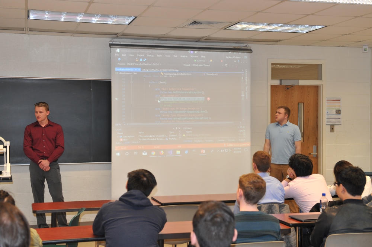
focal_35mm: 55
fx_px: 568
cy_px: 124
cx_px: 186
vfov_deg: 24.6
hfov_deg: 36.3
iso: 1000
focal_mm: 55
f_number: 5
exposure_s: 1/60
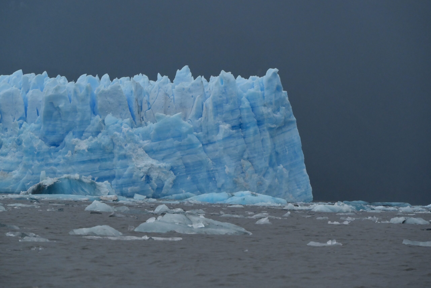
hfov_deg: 13.2
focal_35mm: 155
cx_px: 216
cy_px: 144
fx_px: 1856
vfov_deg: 8.9
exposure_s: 1/3200
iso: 1000
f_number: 7.1
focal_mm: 155
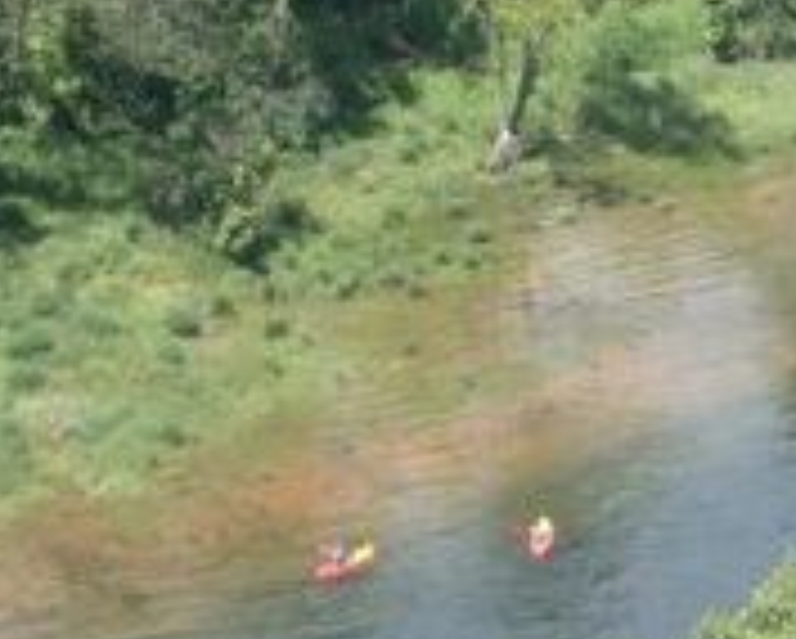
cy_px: 22
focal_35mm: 311
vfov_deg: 5.0
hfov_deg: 6.2
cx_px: 888
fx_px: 7335
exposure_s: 1/250
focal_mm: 17.4
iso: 80
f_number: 4.9
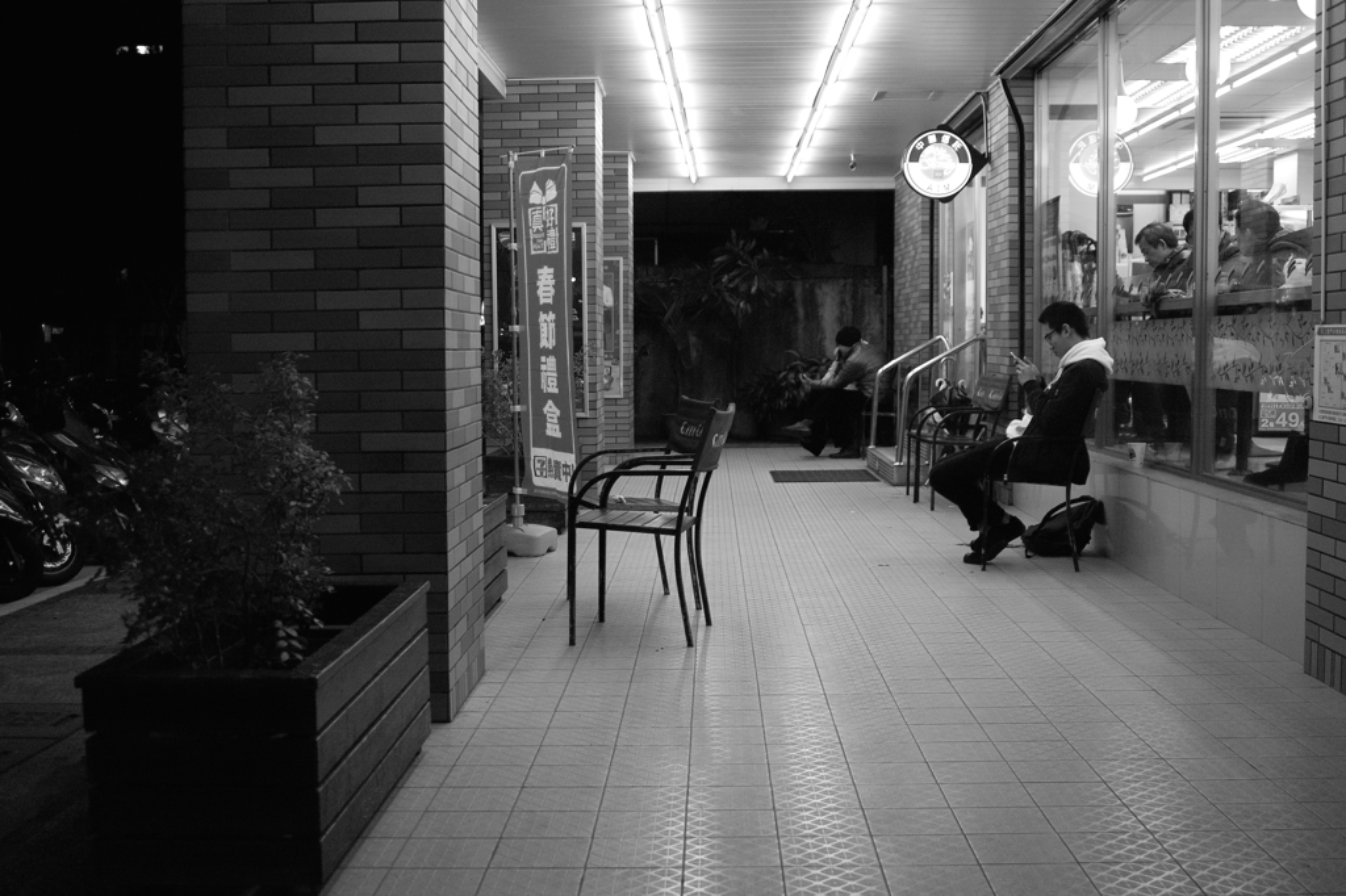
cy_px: 448
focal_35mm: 41
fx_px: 1532
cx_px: 673
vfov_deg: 32.6
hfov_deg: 47.4
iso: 800
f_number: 2.8
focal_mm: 24.2
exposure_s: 1/125
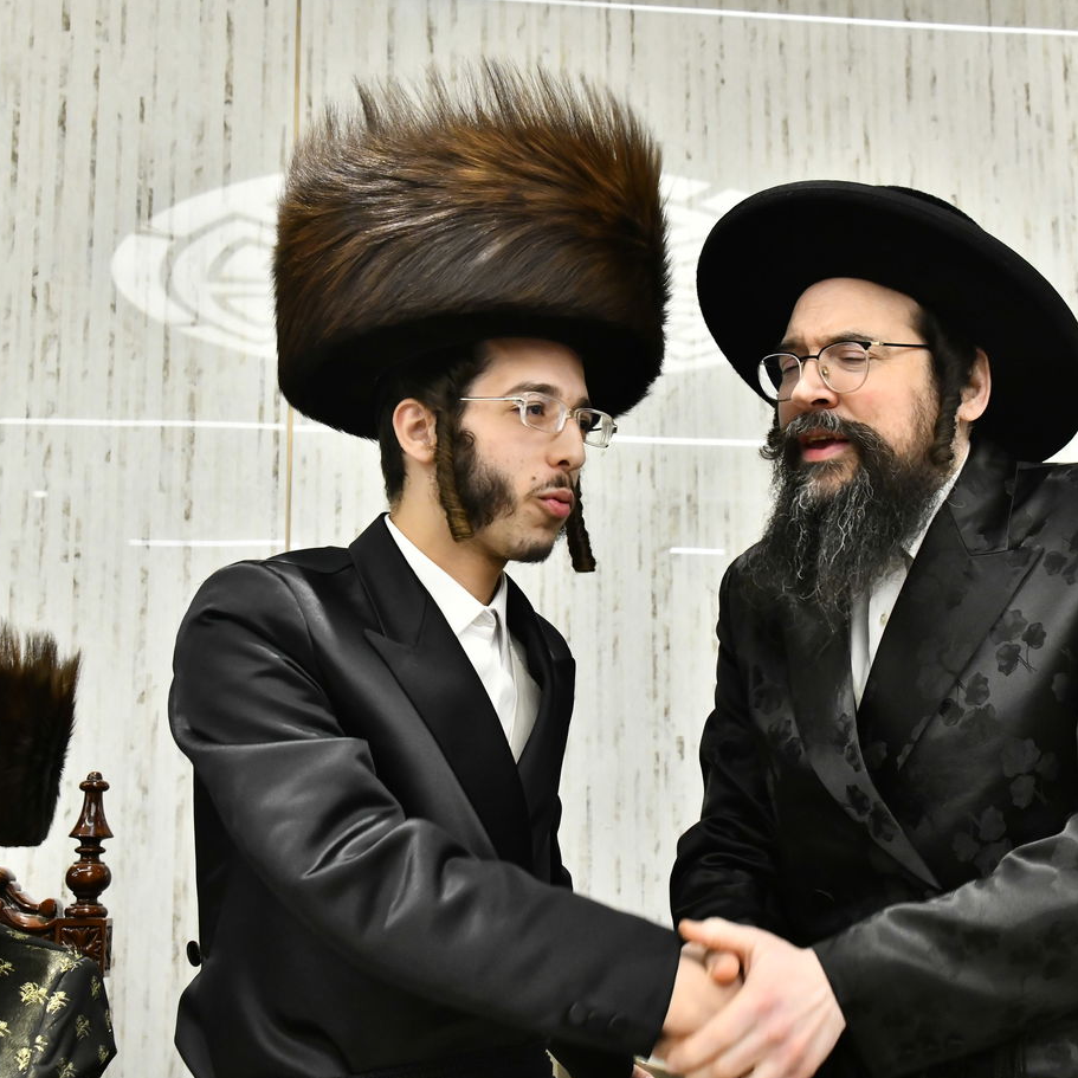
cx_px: 546
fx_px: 1656
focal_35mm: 47
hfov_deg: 36.1
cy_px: 531
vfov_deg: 36.1
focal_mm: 36
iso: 2500
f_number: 5.6
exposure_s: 1/160
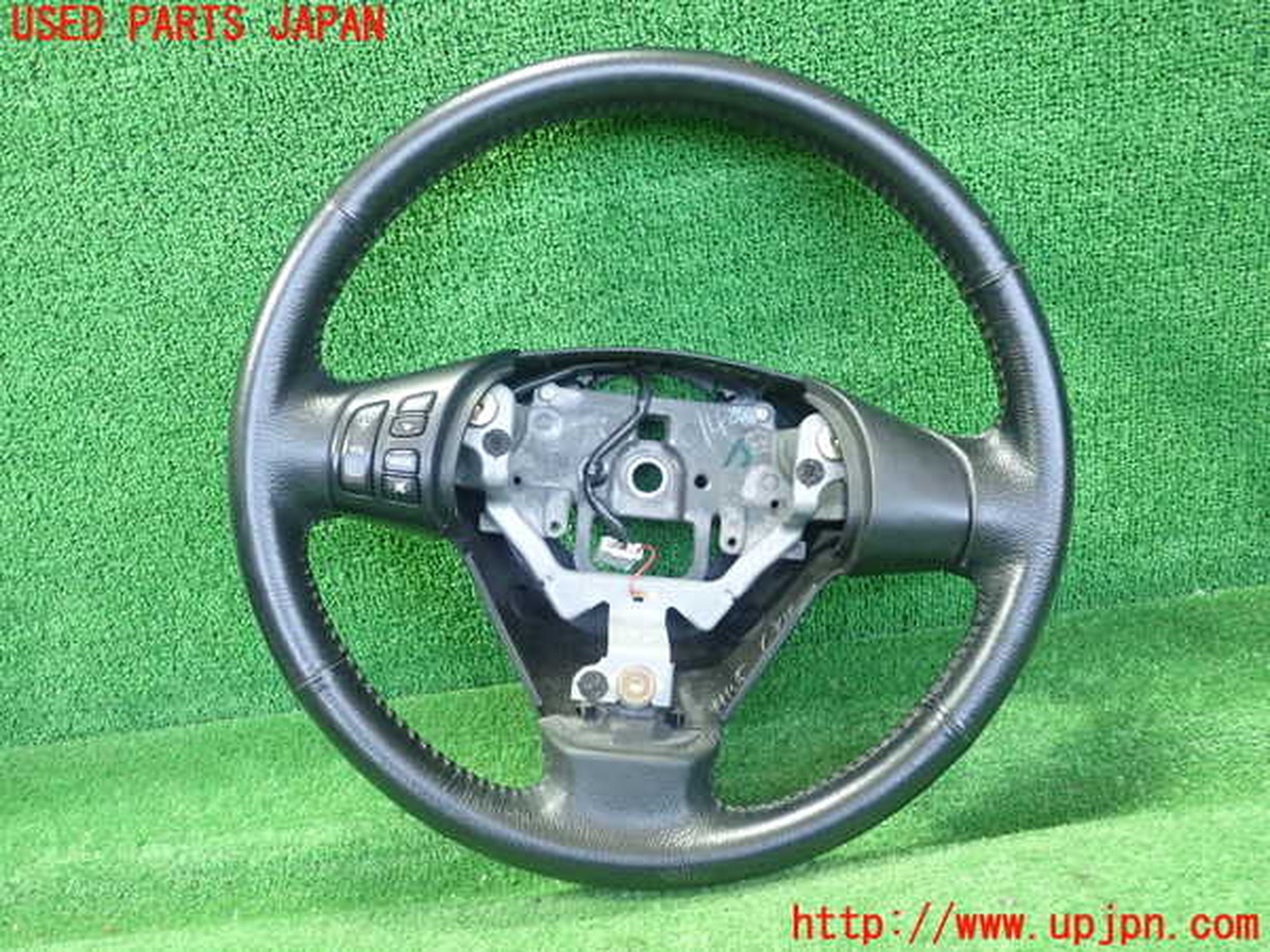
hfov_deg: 60.0
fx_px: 1101
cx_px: 635
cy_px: 476
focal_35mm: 30
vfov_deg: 46.8
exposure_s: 1/100
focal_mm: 5.5
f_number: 2.3
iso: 800
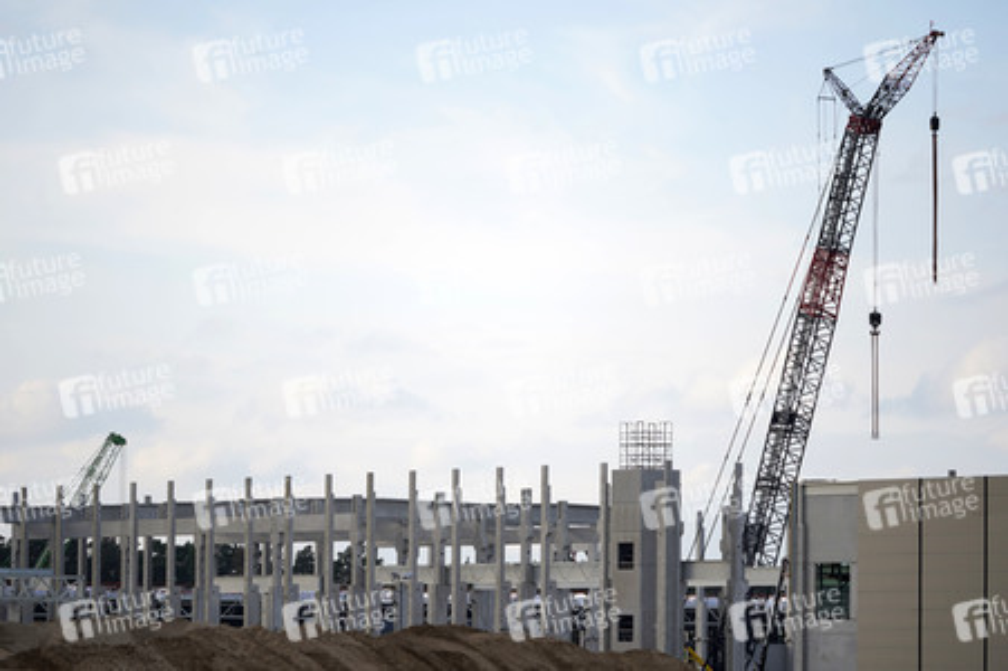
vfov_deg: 6.9
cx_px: 504
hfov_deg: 10.3
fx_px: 5596
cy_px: 336
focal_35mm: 200
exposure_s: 1/250
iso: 100
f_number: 5.6
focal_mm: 200
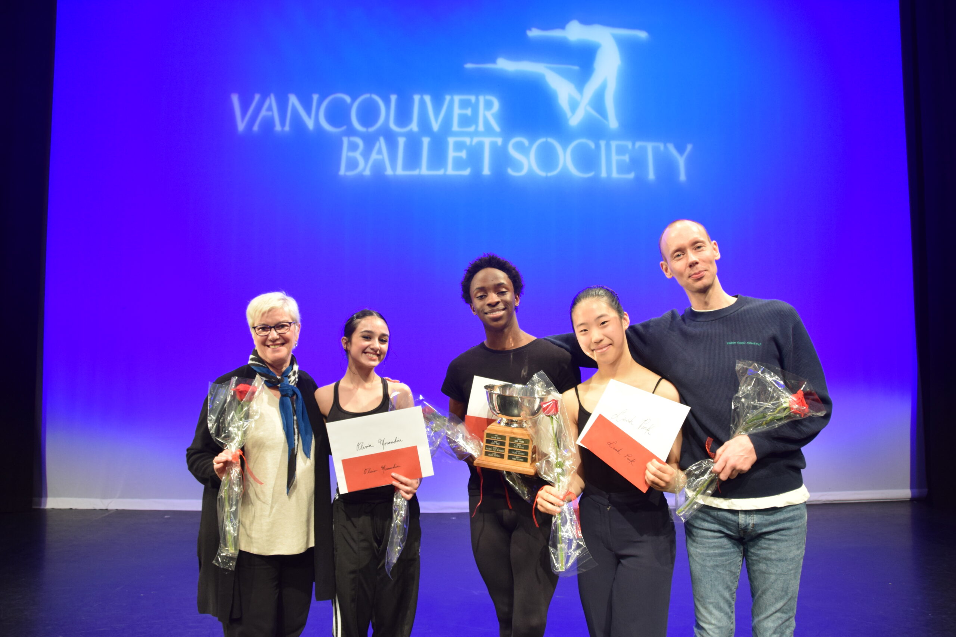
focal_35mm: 27
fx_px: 717
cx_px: 478
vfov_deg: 47.9
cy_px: 318
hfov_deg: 67.4
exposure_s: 1/60
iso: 800
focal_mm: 18
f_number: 4
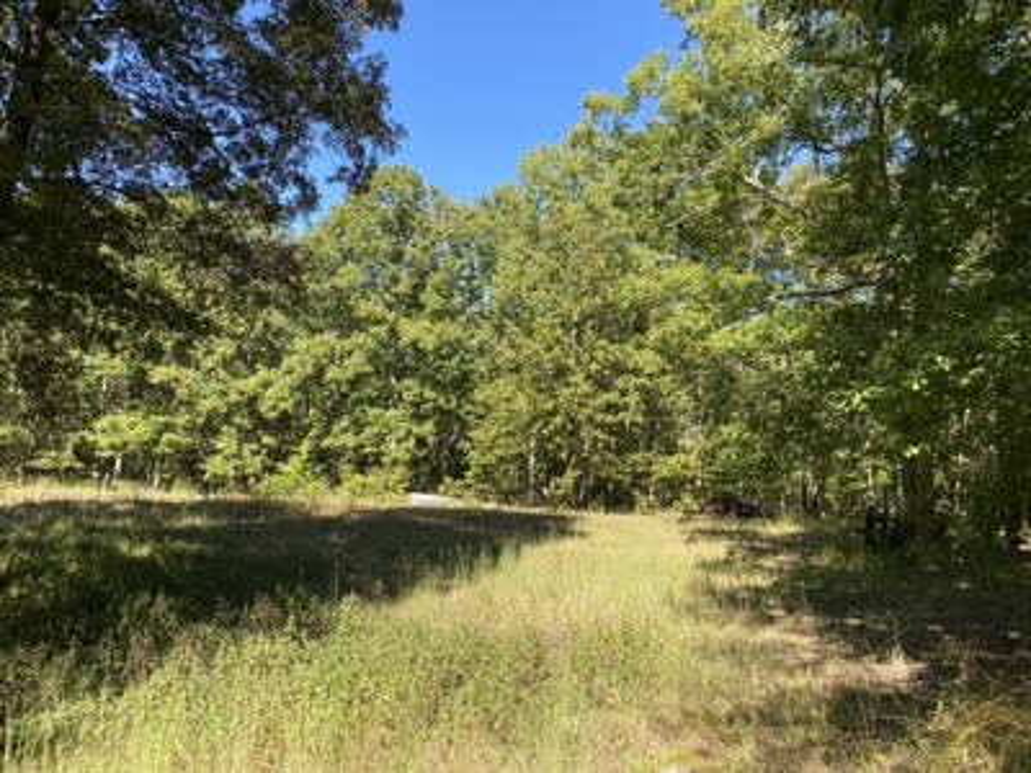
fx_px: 774
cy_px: 386
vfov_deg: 53.1
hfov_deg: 67.3
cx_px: 516
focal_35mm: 26
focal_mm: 4.25
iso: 32
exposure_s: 1/733
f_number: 1.8
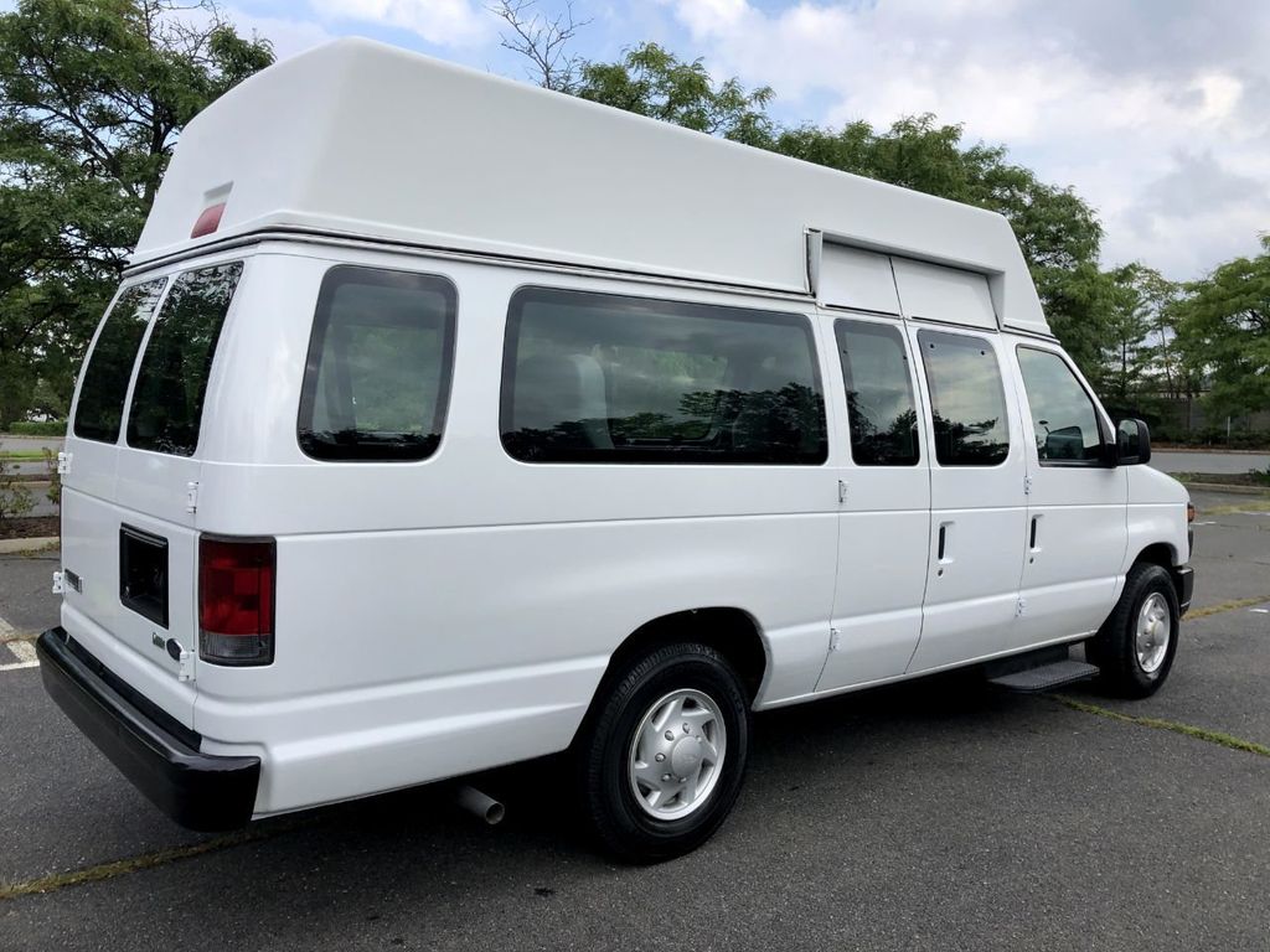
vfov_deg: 49.7
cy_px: 476
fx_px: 1027
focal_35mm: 28
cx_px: 635
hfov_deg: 63.4
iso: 20
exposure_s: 1/1389
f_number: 1.8
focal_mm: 4
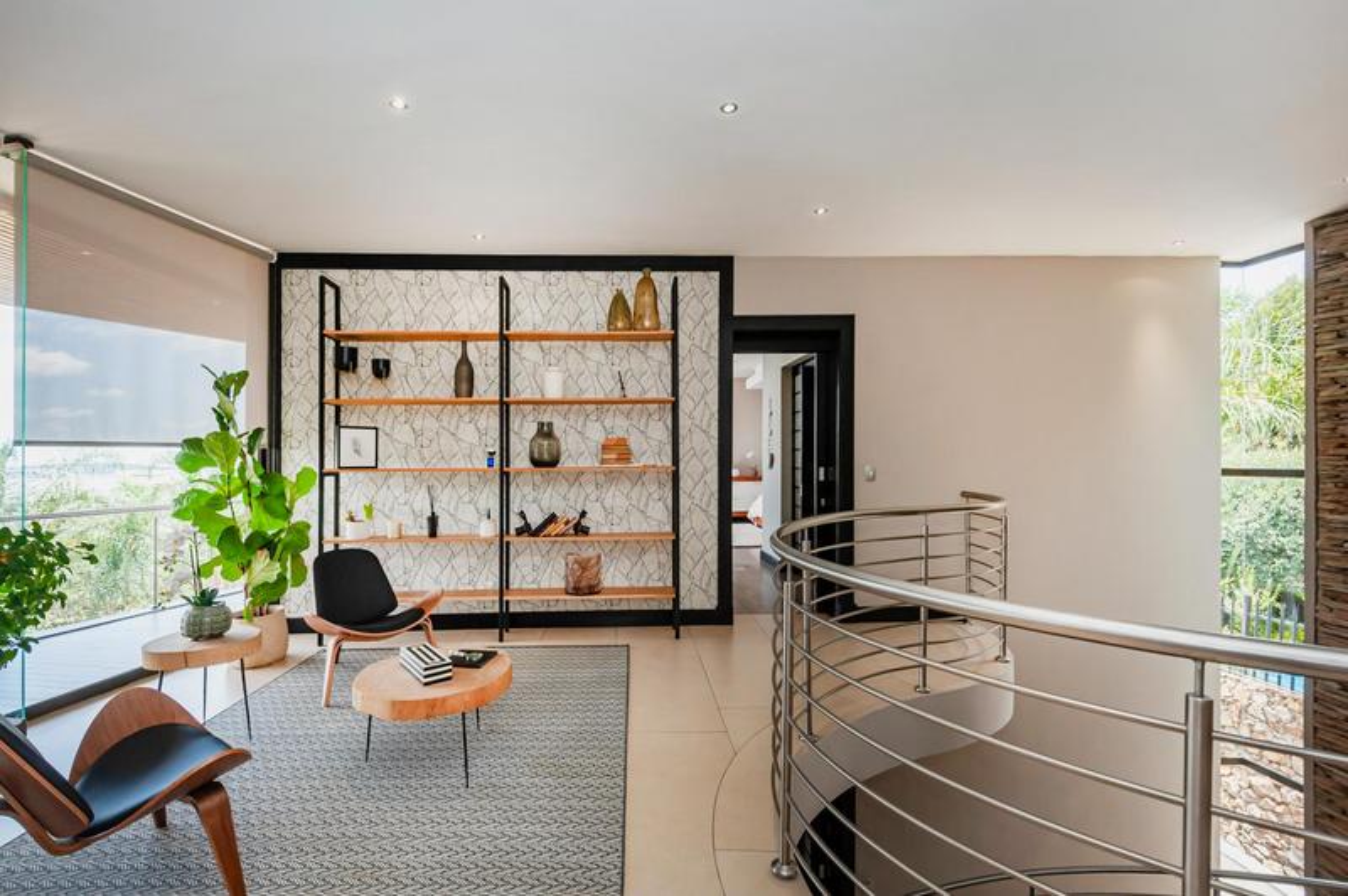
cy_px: 448
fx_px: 599
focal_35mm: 16
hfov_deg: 96.8
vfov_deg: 73.6
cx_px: 674
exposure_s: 1/125
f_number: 7.1
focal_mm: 16
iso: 400
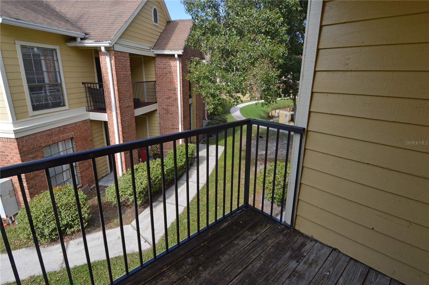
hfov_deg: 90.1
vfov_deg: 67.3
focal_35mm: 18
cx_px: 214
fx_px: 214
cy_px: 142
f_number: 6.3
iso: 100
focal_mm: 12
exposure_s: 1/160
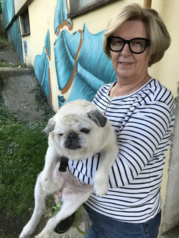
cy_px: 119
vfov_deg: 63.4
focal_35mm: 28
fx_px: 193
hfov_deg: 49.7
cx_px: 90
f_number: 1.8
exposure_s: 1/100
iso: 40
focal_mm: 3.99
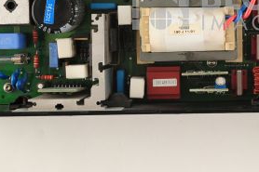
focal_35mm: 108
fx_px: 777
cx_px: 225
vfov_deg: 12.5
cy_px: 8
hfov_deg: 18.7
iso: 1600
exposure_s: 1/125
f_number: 11
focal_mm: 50
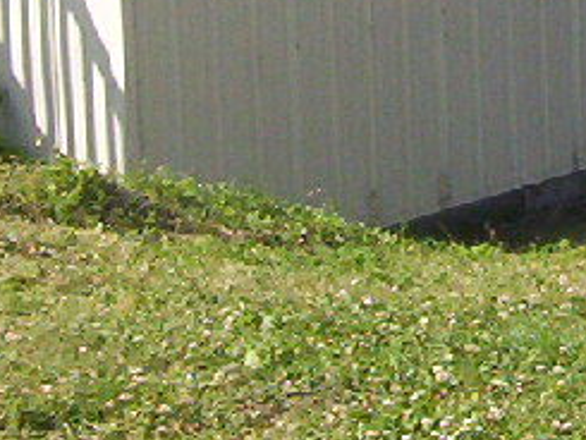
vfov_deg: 8.2
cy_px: -371
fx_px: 2947
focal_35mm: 174
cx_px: 631
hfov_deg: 11.2
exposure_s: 1/545
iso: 100
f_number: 5.24
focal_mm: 5.54
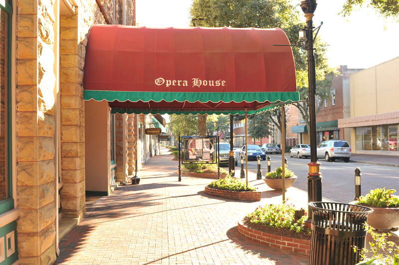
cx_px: 200
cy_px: 132
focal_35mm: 36
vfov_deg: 36.8
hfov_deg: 53.2
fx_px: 398
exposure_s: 1/60
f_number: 4.5
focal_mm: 24
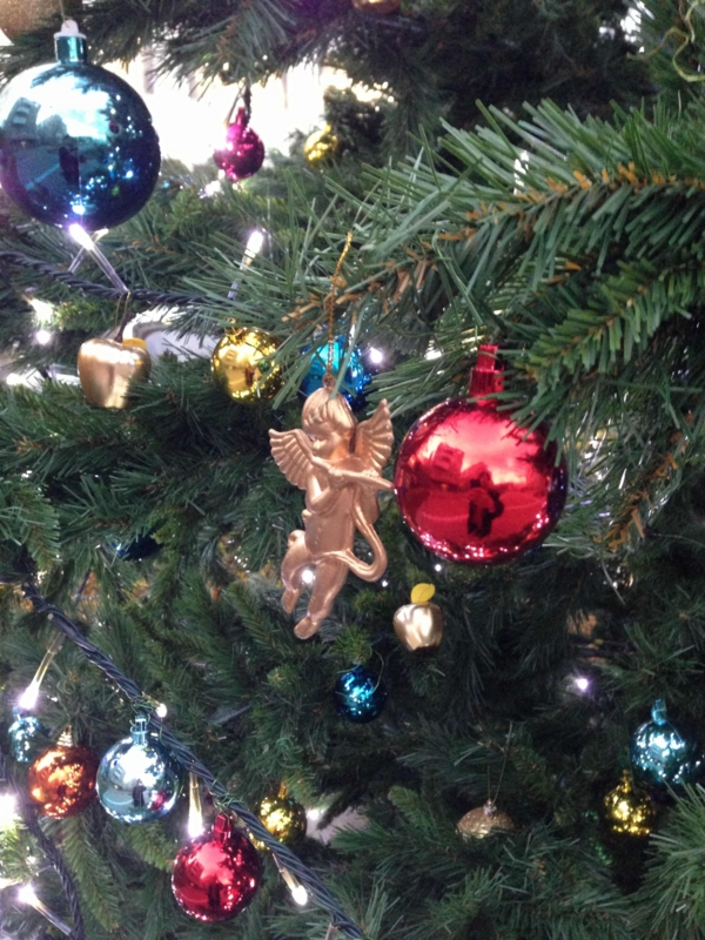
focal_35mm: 33
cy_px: 470
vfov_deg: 55.4
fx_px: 896
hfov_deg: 42.9
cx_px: 352
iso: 400
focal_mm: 4.13
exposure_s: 1/15
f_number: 2.4
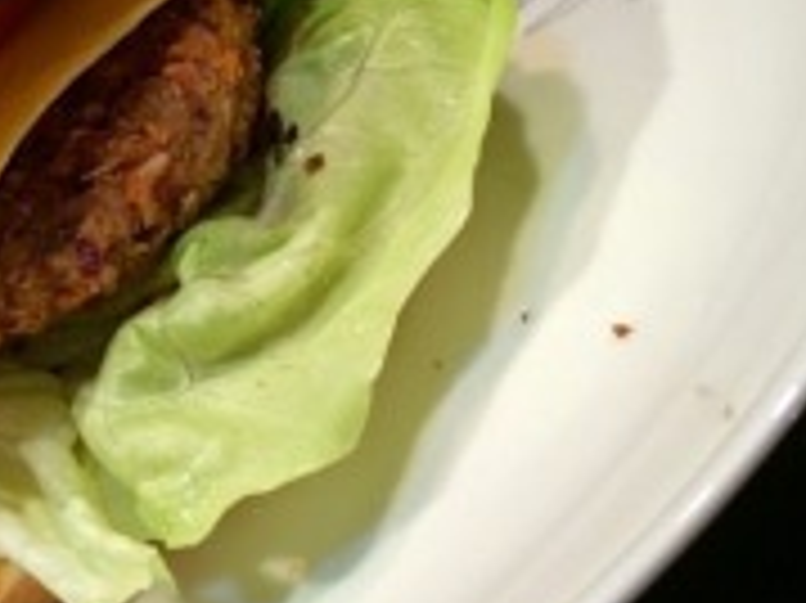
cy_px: 234
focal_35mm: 72
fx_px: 1675
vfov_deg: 20.4
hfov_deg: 26.1
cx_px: 72
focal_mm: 4.12
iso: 200
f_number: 2.2
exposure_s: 1/33
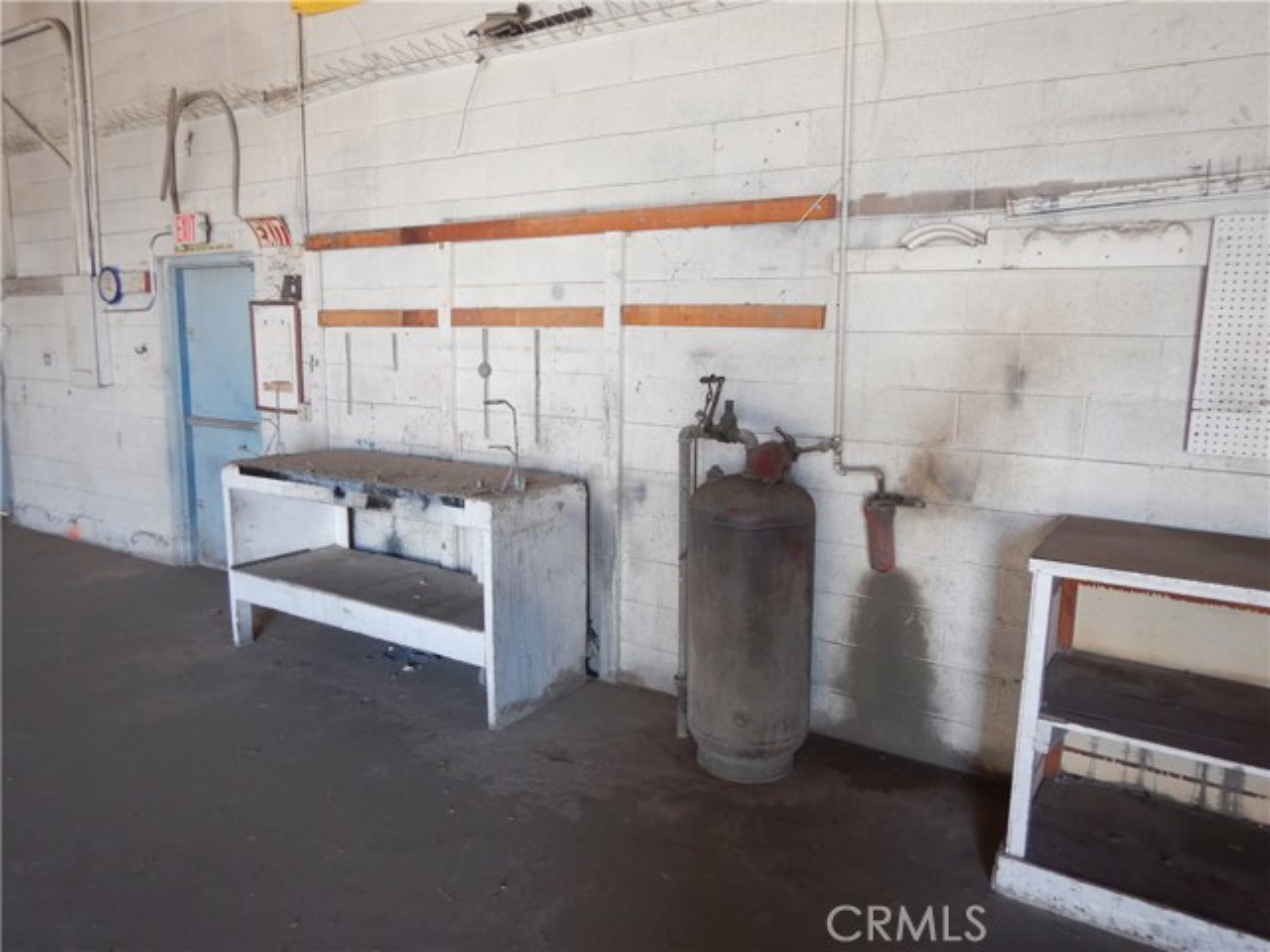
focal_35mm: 24
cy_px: 476
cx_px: 635
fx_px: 881
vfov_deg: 56.8
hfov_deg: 71.6
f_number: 2.8
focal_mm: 4.3
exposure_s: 1/30
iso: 125
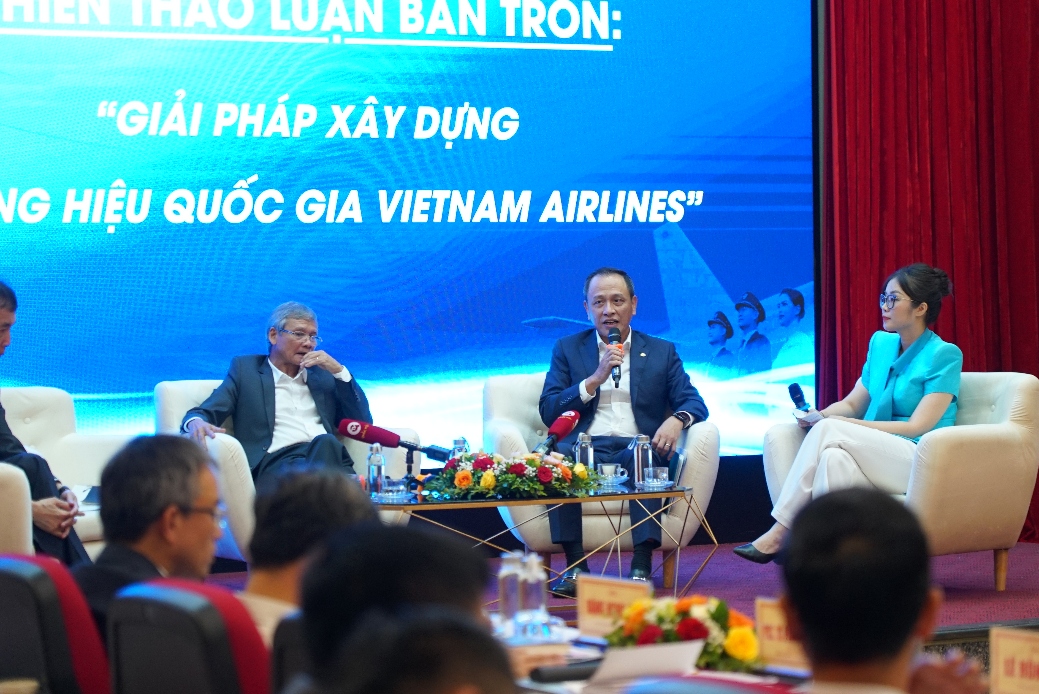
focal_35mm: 118
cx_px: 579
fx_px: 3407
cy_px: 334
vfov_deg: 11.6
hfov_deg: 17.3
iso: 2000
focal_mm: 105
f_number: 4
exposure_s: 1/100
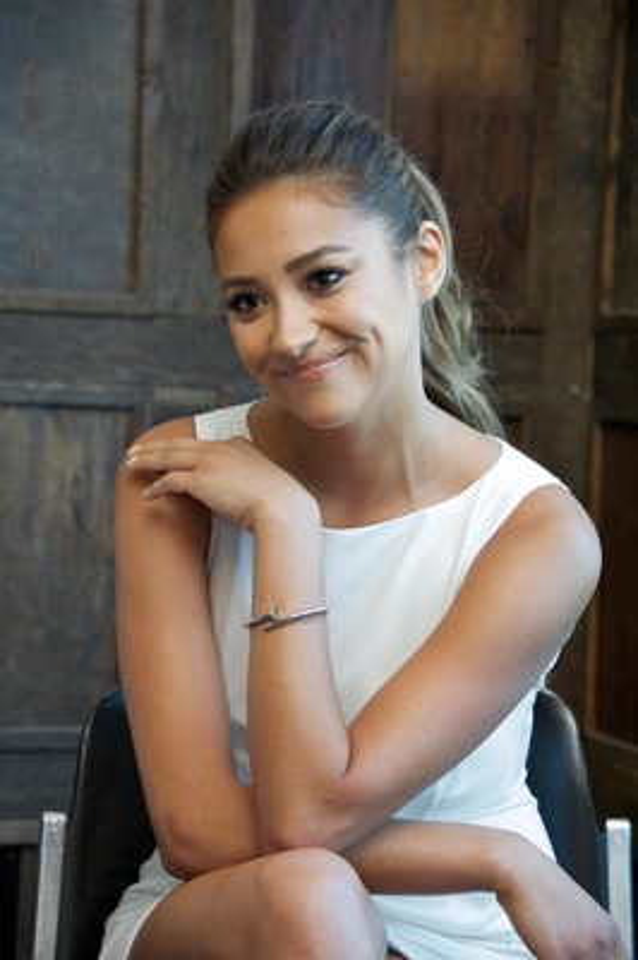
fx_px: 3861
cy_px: 480
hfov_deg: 9.4
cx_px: 319
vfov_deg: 14.2
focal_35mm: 145
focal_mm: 145
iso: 1000
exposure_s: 1/60
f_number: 6.3
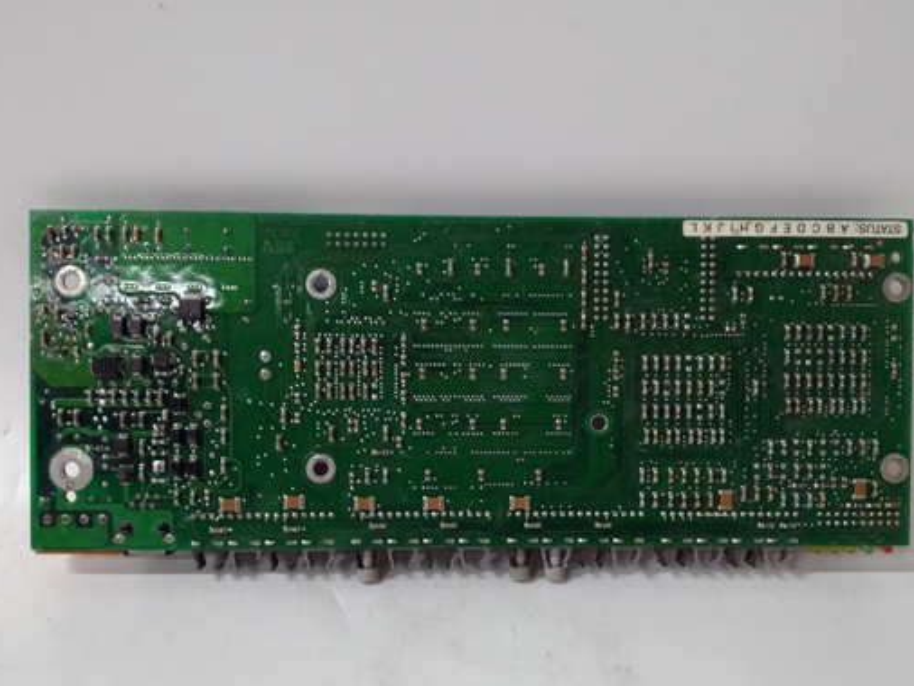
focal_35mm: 32
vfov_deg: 44.1
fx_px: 845
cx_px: 473
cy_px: 374
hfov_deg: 56.8
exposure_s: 1/33
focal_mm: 3.79
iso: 501
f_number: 2
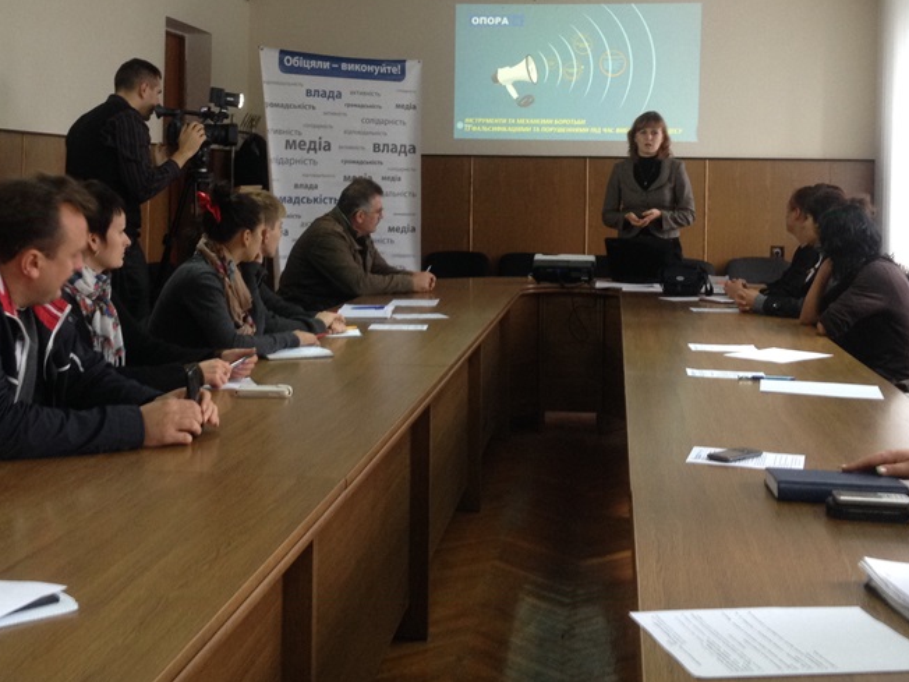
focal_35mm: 55
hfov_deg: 34.9
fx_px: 1444
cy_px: 185
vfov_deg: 26.3
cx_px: 424
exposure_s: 1/20
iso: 100
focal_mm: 4.28
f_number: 2.4
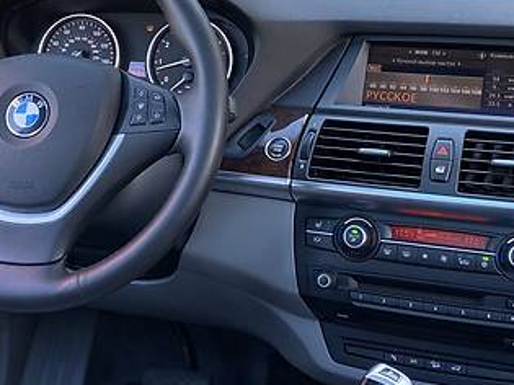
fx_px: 980
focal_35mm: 66
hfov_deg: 29.4
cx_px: 222
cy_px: 108
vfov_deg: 22.1
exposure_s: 1/121
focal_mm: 4.2
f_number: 1.8
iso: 80
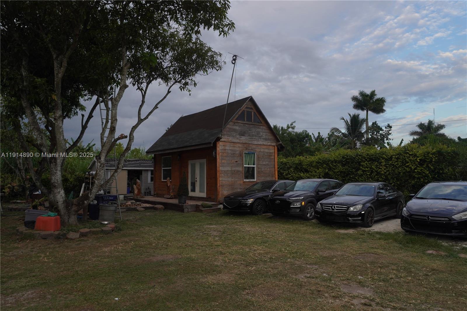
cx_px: 234
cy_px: 156
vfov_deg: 53.1
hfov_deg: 73.8
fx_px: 311
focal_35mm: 24
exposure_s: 1/160
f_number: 6.3
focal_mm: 16
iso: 160
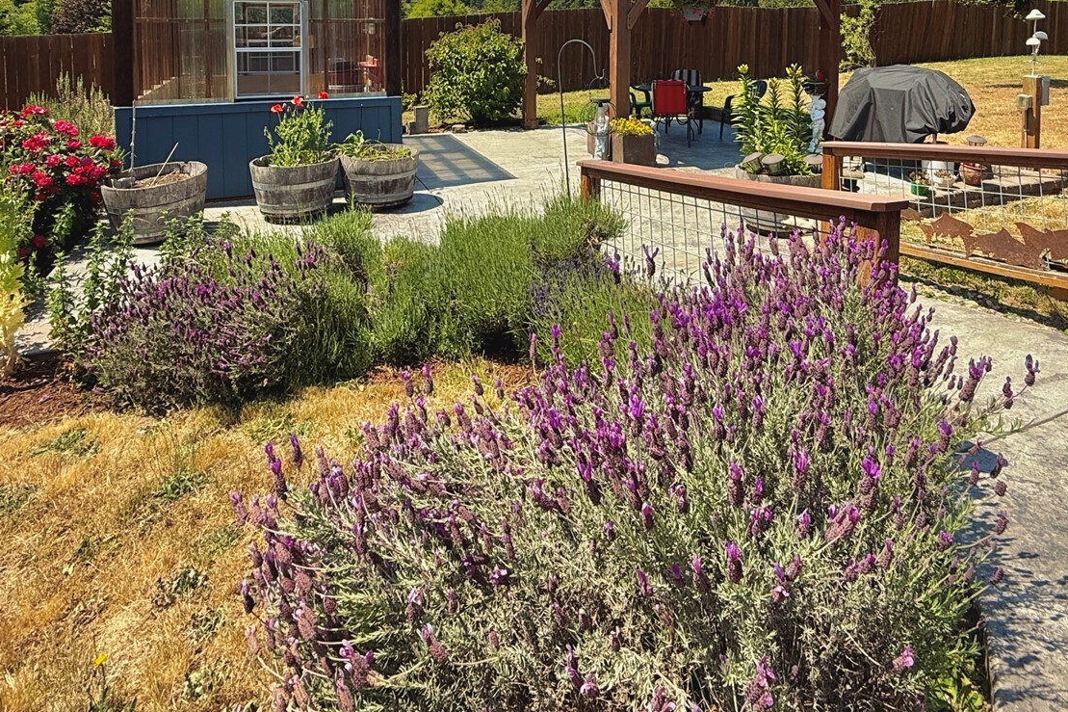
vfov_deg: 57.5
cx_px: 580
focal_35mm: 21
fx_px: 623
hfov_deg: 81.0
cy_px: 212
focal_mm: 2.22
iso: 50
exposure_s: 1/1399
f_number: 2.2
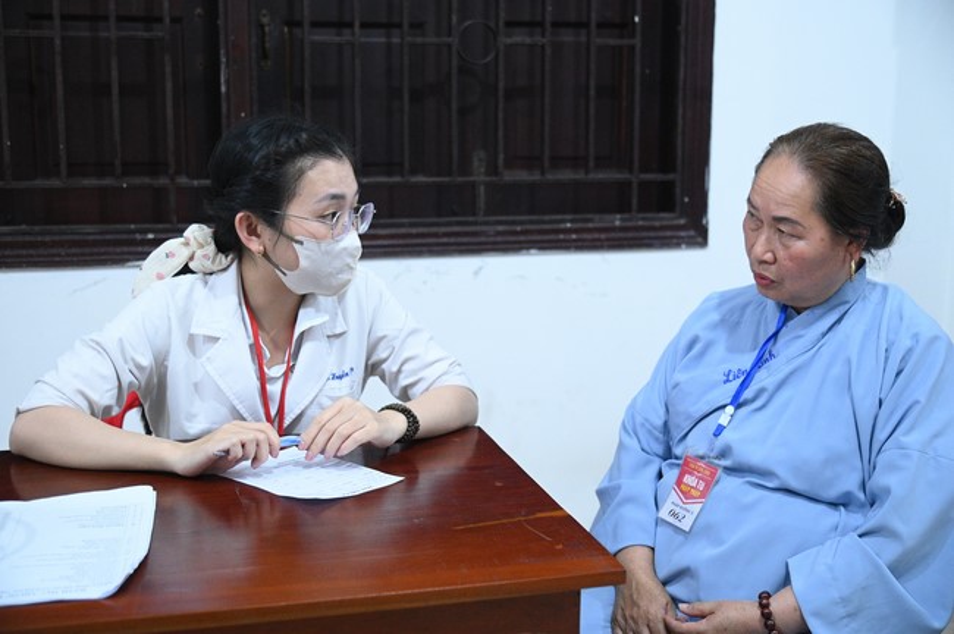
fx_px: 1271
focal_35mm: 48
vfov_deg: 28.0
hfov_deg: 41.2
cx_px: 477
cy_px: 317
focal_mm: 48
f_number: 4
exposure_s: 1/250
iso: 8000
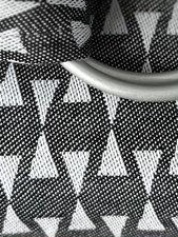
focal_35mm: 96
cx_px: 139
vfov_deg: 19.9
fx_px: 658
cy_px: 14
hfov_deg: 15.3
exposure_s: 1/176
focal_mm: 6.86
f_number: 1.78
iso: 64
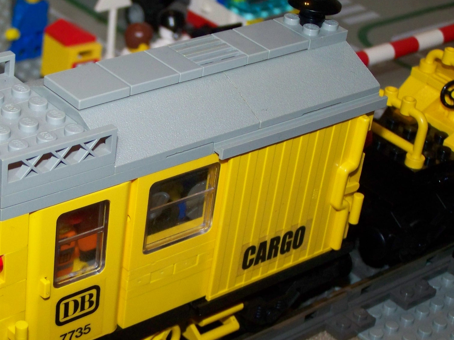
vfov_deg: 16.2
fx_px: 1193
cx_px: 154
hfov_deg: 21.5
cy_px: 203
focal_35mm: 91
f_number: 3.2
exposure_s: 1/40
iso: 200
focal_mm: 11.2
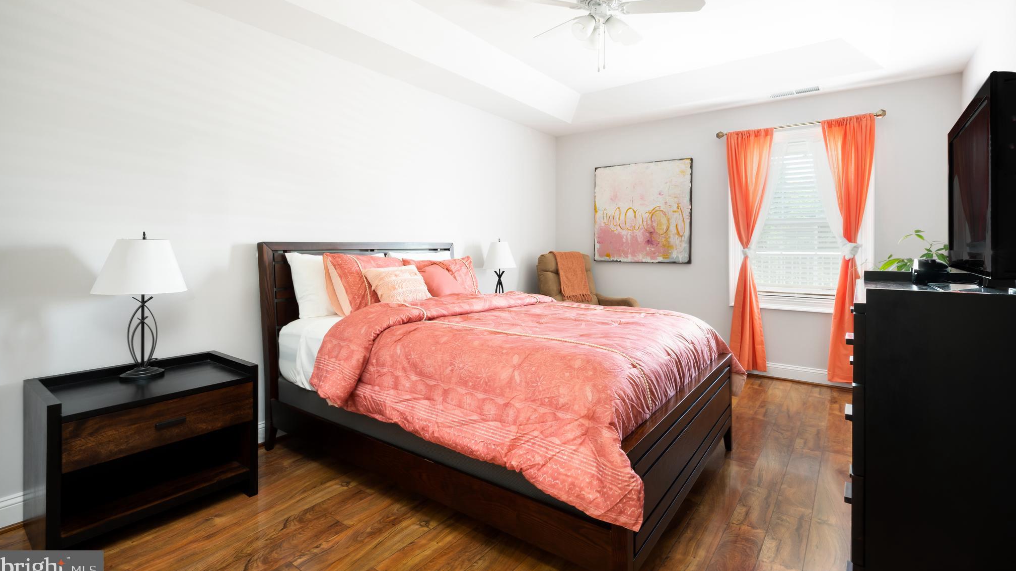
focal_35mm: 17
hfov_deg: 95.9
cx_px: 508
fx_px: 458
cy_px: 244
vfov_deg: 63.6
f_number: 13
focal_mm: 16
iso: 640
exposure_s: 1/40
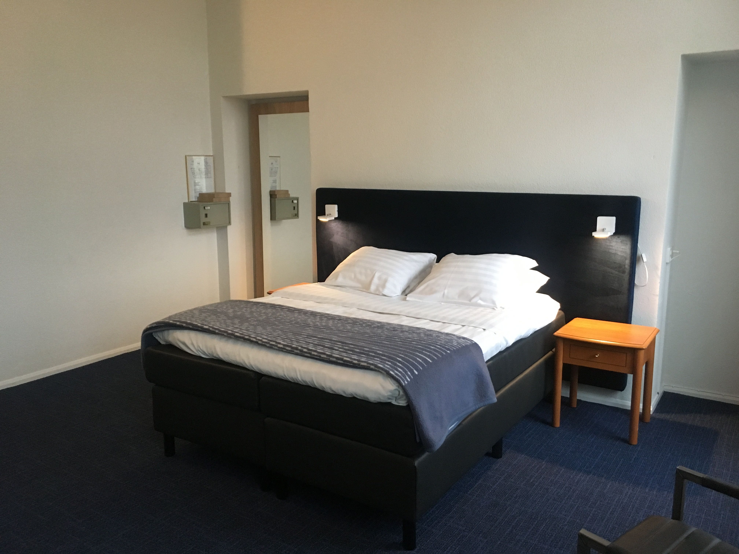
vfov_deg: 48.2
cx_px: 370
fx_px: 619
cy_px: 277
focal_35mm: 29
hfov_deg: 61.7
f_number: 2.2
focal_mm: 4.15
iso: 200
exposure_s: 1/25
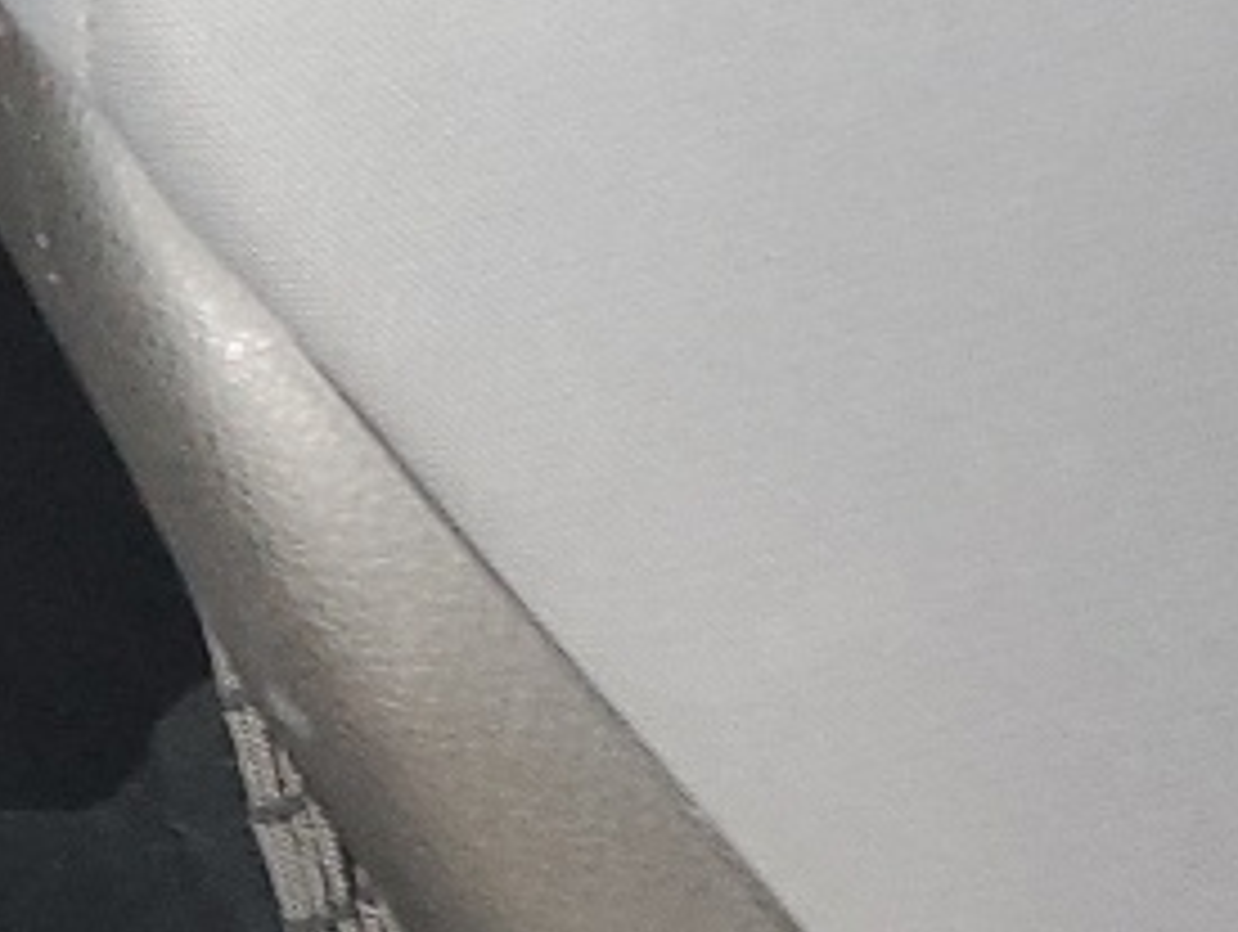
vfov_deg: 9.8
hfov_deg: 10.3
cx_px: -2179
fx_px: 5407
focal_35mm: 151
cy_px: 108
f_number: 1.5
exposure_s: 1/60.2
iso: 101
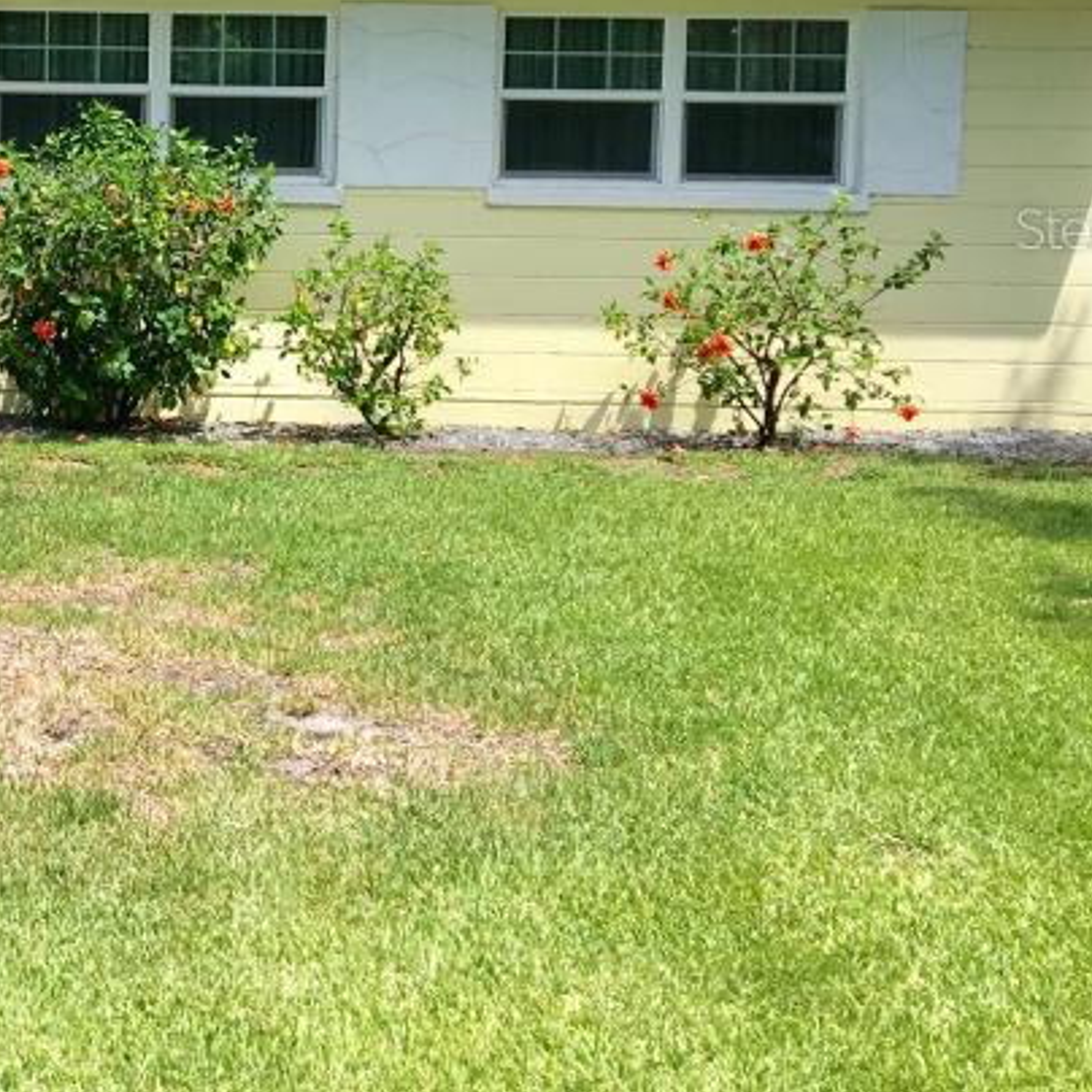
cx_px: -114
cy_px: 227
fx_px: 2320
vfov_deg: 26.0
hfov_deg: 24.7
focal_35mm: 65
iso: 25
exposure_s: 1/1241
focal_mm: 4.15
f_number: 2.2
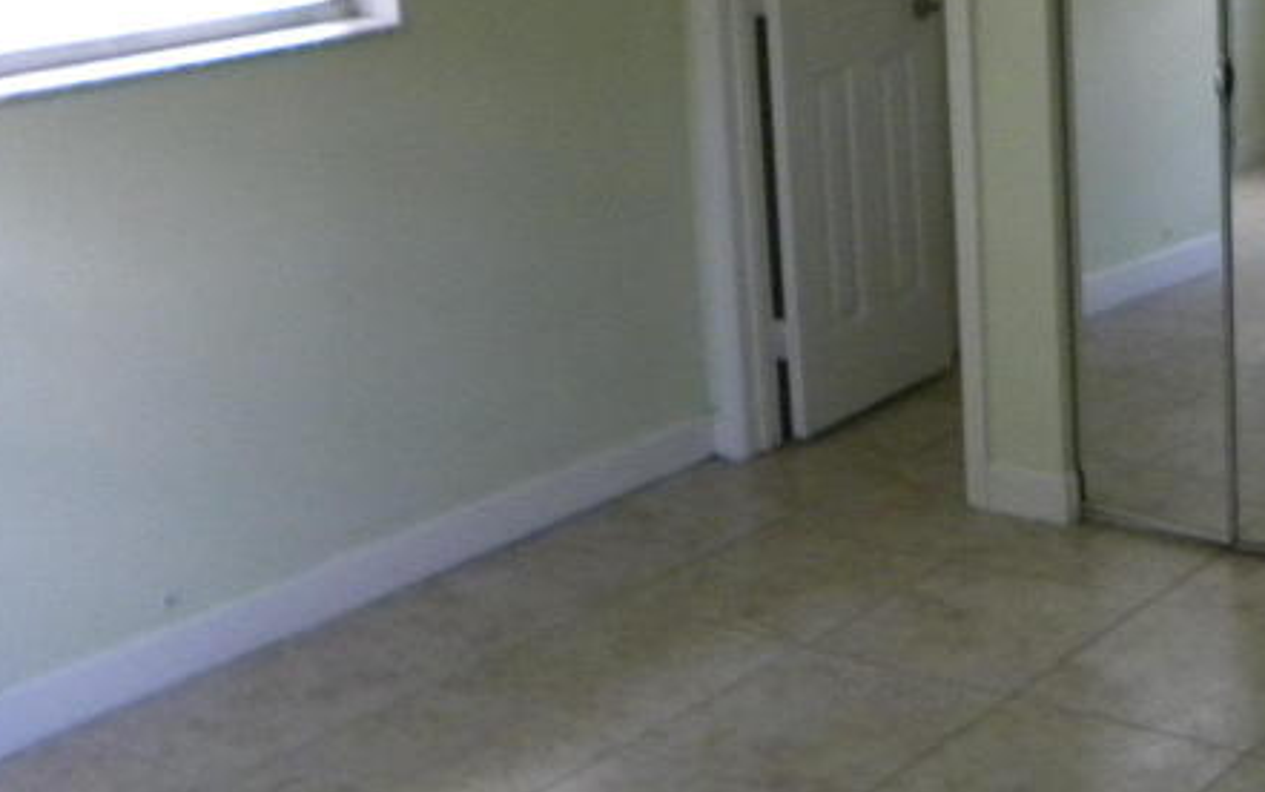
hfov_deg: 30.1
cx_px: 1219
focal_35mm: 64
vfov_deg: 19.6
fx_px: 2207
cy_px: -34
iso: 400
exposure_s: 1/34.4
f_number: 2.8
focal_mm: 4.6
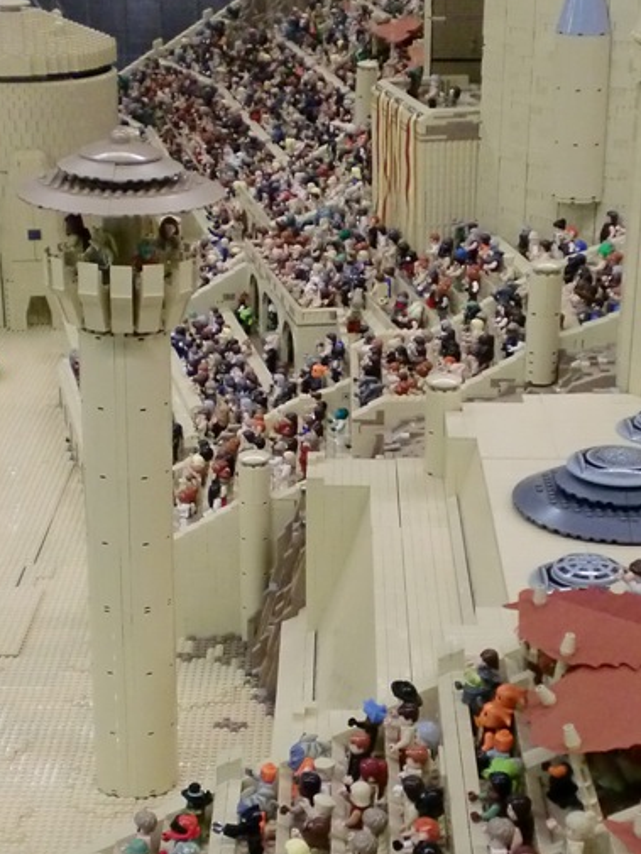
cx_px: 370
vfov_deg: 27.2
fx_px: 1752
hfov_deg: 20.7
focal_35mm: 71
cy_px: 595
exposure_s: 1/60
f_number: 3.1
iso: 400
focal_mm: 6.3
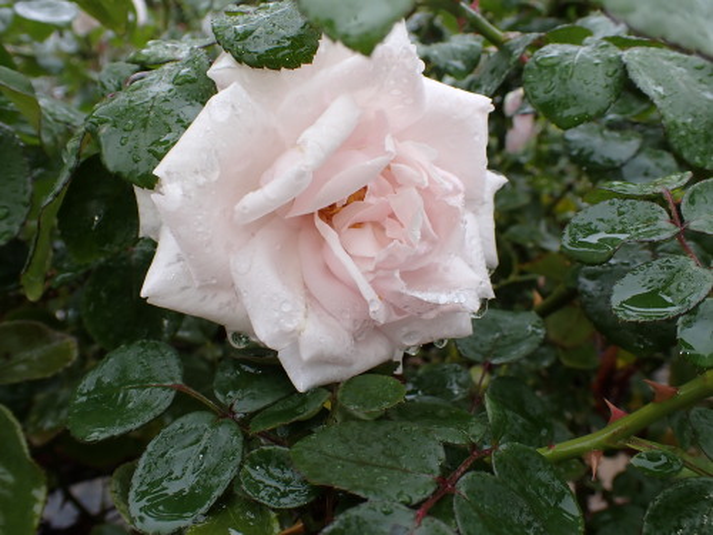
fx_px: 618
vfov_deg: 46.8
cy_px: 268
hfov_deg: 60.0
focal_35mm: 30
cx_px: 356
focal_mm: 5.4
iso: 100
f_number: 3.2
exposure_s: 1/200
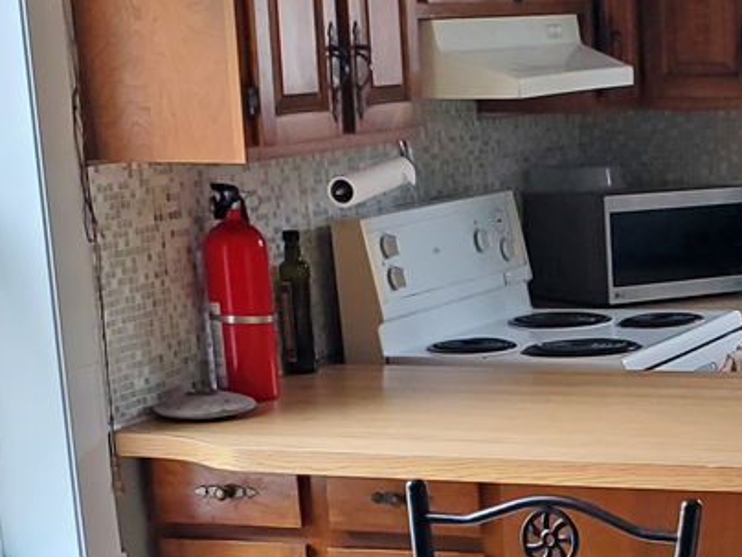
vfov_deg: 14.1
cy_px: 585
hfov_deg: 18.3
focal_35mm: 103
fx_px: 2208
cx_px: 826
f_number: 2.4
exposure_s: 1/88
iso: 200
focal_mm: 4.3
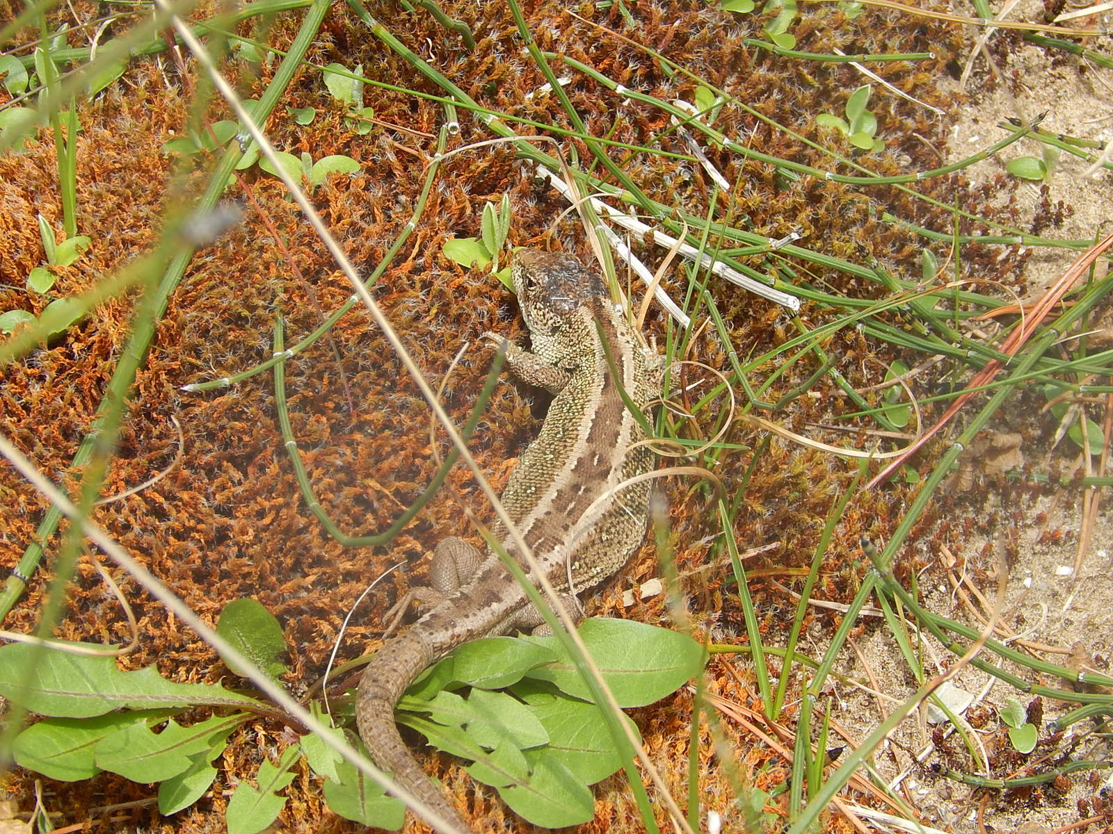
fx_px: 11253
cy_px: 417
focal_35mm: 350
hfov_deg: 5.7
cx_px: 556
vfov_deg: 4.2
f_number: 5.7
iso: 125
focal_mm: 62.2
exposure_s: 1/250
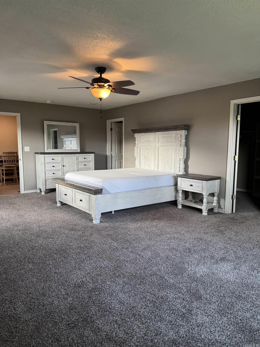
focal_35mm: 24
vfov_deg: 71.6
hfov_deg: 56.8
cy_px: 174
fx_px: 240
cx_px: 130
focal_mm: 6.76
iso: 250
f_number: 1.78
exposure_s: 1/60
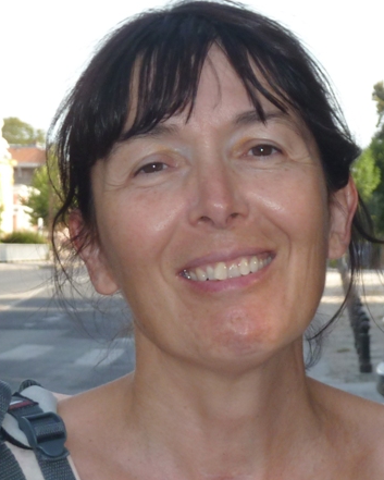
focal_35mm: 51
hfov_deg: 29.7
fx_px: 724
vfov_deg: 36.6
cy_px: 237
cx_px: 193
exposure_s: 1/200
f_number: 4
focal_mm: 7.9
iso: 100
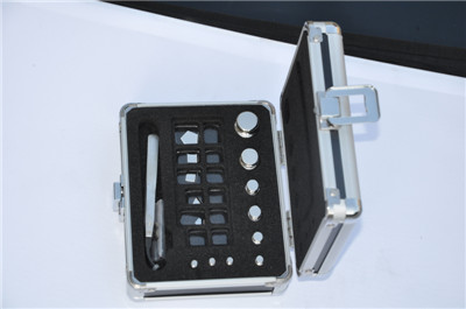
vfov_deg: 13.0
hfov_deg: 19.5
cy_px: 154
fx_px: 1356
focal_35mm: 105
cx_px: 233
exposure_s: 1/200
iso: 200
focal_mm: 70
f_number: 8
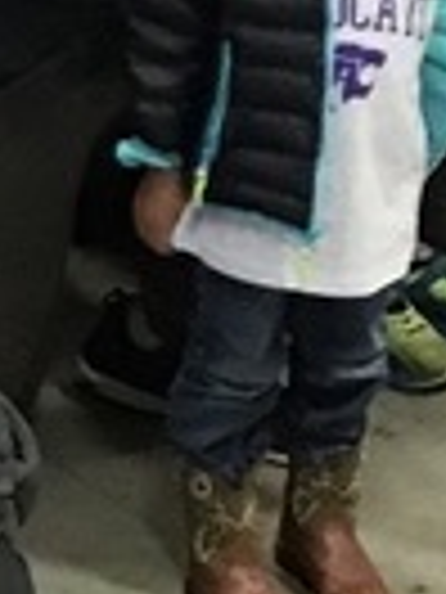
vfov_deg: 8.2
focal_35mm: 240
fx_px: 4123
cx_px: -586
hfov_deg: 6.0
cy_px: -81
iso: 160
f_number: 2.4
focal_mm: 3.3
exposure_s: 1/30
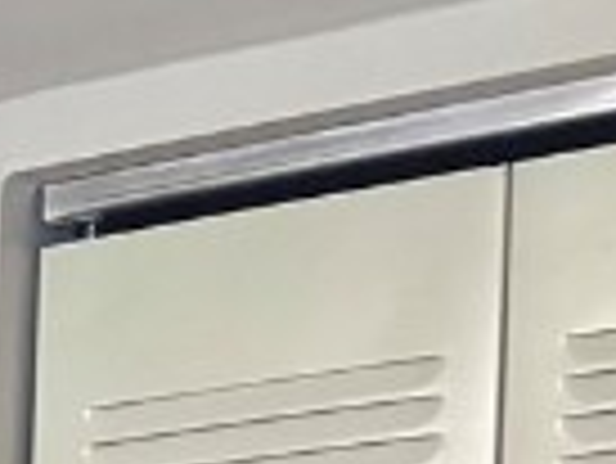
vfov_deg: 6.8
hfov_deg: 7.9
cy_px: 1509
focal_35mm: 194
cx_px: -1583
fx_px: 3455
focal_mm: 5.96
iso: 500
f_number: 1.6
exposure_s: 1/40
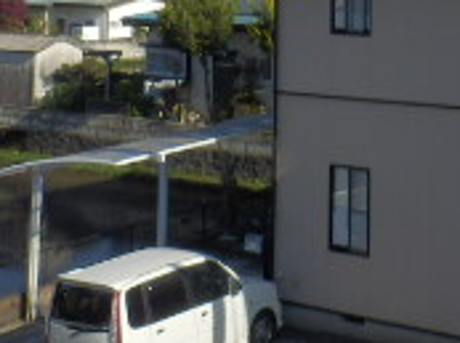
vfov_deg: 15.1
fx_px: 1180
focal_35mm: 89
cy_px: -197
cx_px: 394
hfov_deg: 21.7
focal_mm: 4.2
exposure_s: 1/160
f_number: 7.9
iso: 80
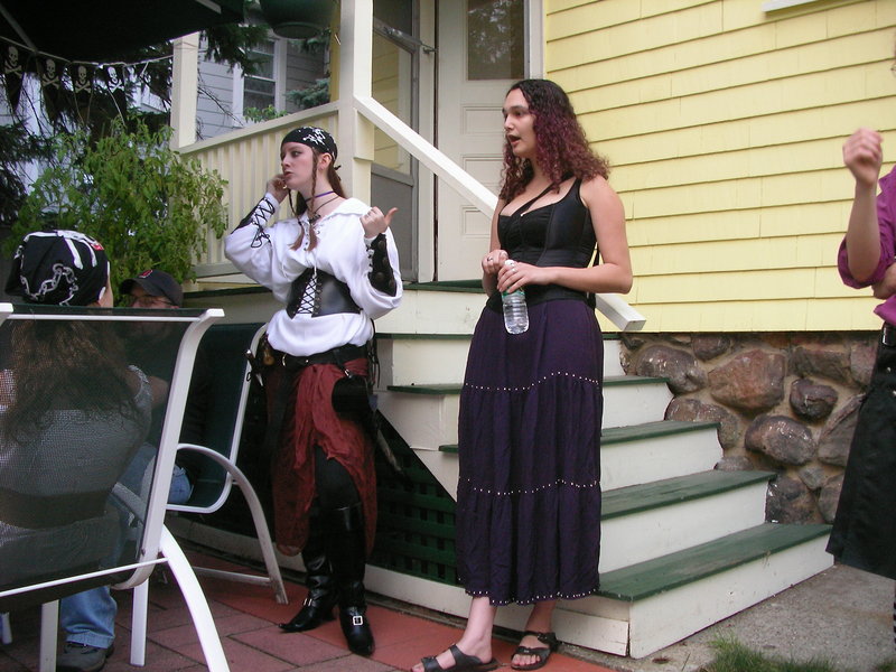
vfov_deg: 37.7
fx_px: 984
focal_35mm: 38
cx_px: 448
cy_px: 336
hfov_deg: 49.0
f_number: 3.5
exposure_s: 1/40
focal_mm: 6.3
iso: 101
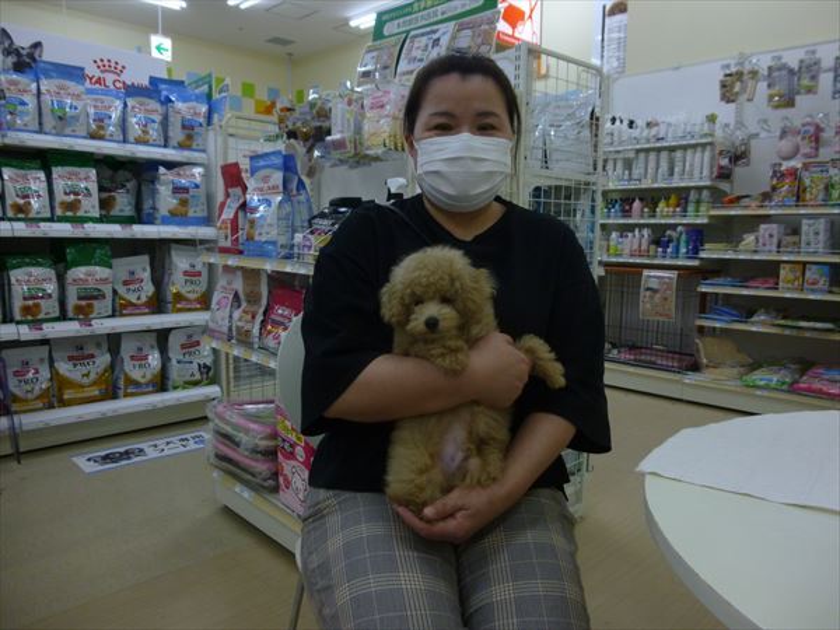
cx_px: 420
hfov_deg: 69.4
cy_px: 315
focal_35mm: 25
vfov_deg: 54.9
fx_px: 607
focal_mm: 4.5
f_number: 3.1
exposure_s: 1/60
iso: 160
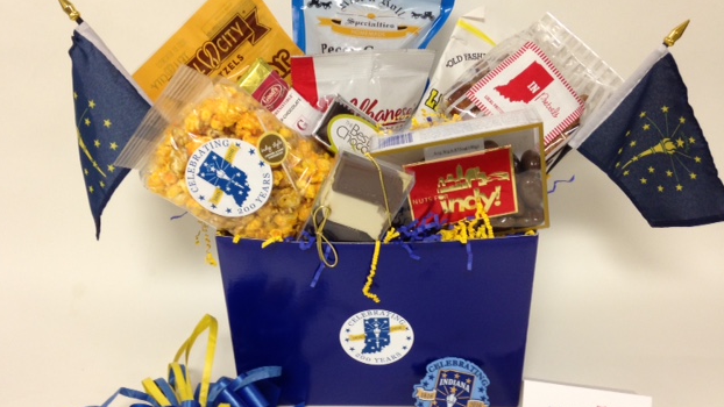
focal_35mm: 37
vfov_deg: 31.9
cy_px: 235
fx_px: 710
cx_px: 361
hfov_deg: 54.0
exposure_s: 1/20
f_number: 2.4
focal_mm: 4.12
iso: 100
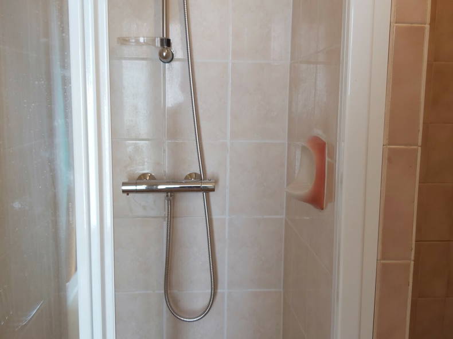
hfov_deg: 67.3
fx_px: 340
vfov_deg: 53.0
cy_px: 170
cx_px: 226
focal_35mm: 26
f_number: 1.7
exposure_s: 1/60
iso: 82
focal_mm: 3.92
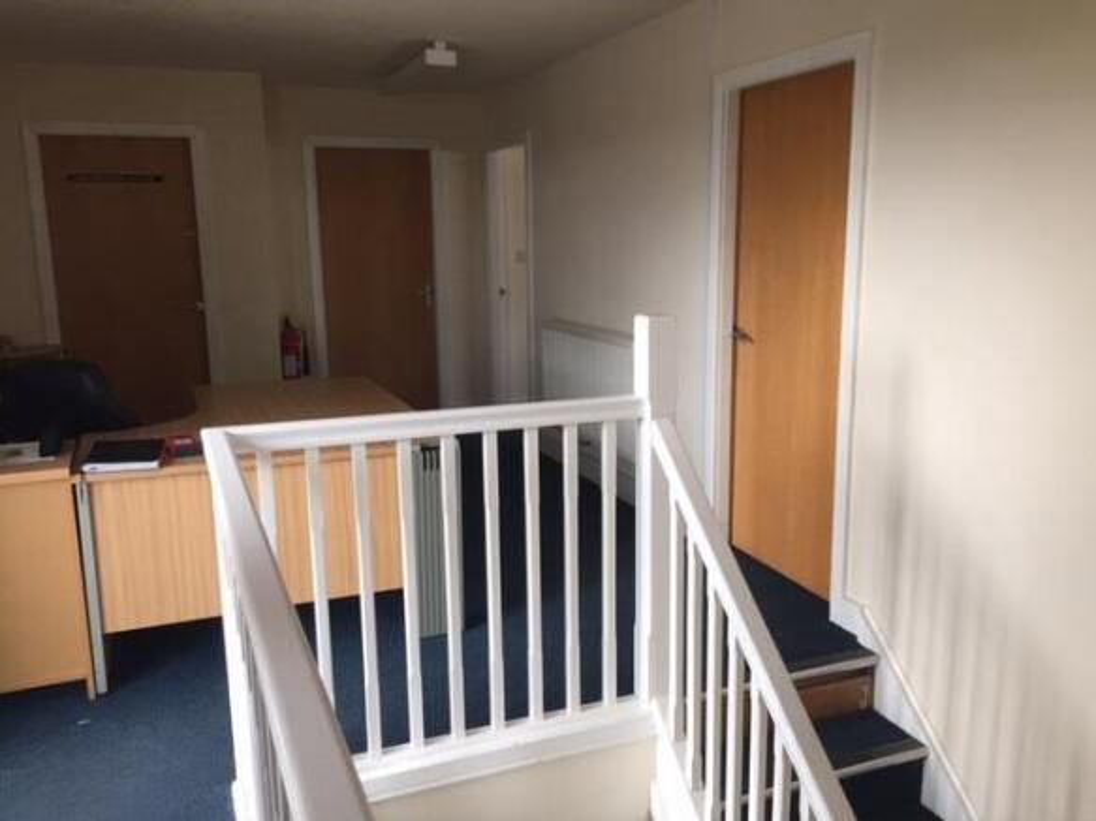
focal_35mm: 29
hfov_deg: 61.7
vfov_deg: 48.2
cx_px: 548
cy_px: 410
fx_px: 918
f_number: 2.2
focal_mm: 4.15
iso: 32
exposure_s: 1/33
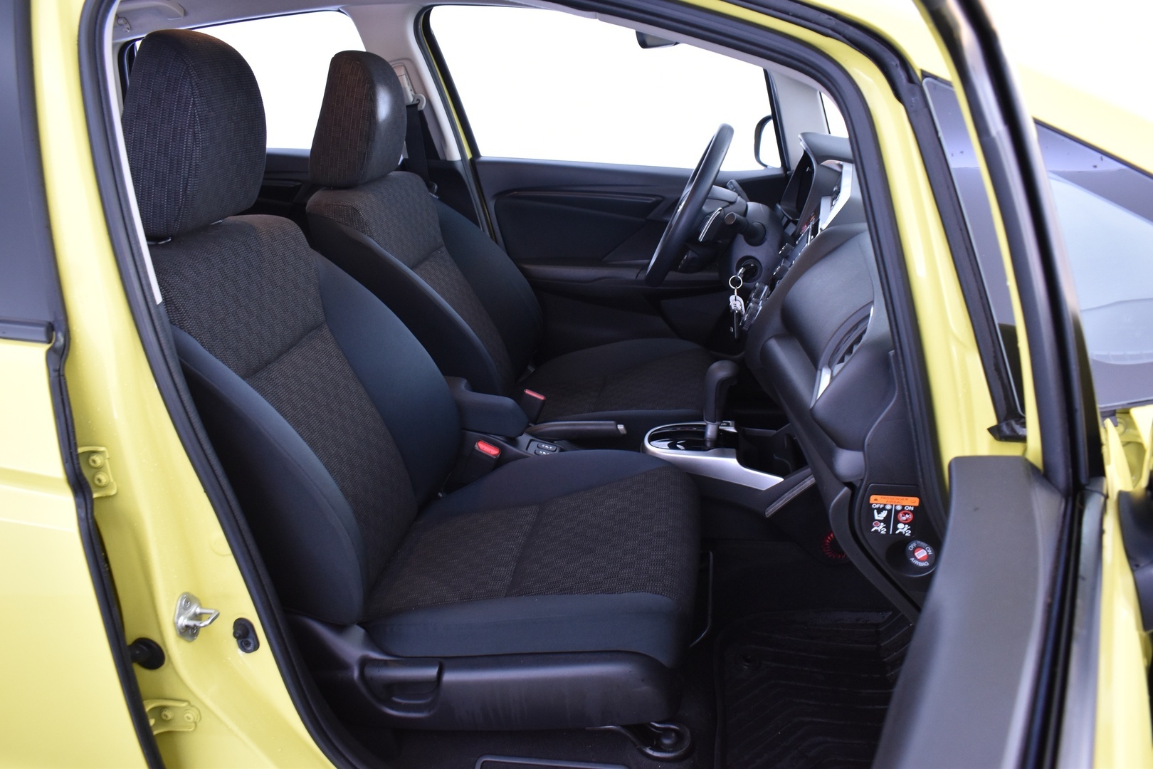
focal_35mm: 27
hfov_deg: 67.4
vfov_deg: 47.9
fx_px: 865
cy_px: 384
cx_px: 576
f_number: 5.6
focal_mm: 18
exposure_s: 1/8
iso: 1250
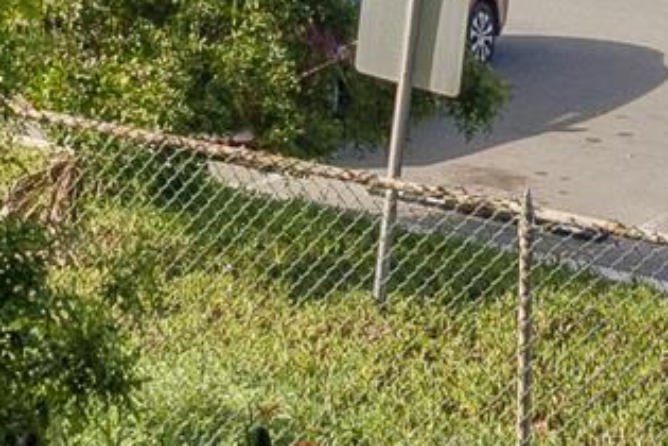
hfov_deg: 15.9
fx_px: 2356
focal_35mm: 127
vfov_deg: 9.7
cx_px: 74
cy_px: -586
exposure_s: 1/400
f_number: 8
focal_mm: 16
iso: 500
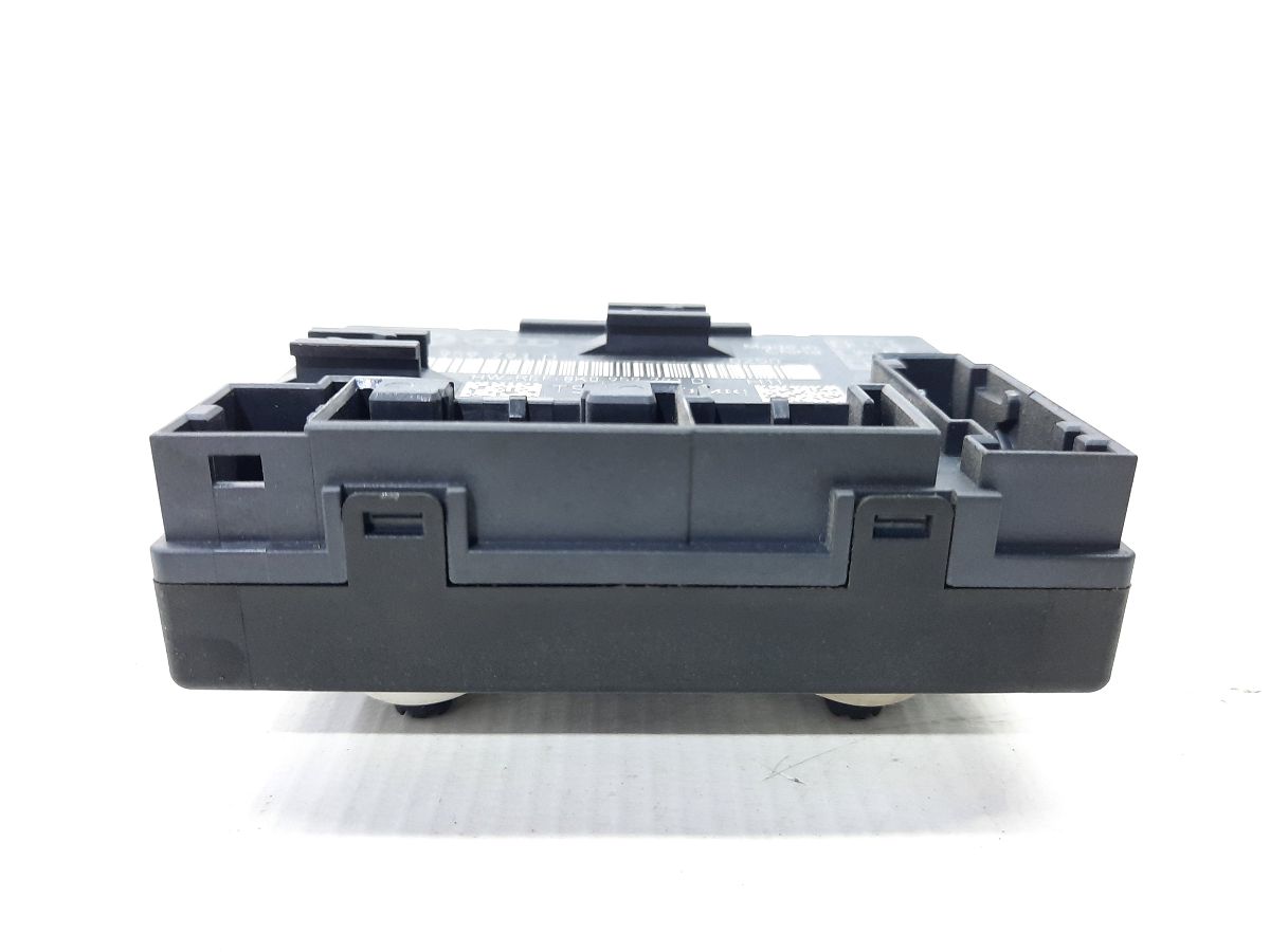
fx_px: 917
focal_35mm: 25
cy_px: 476
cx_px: 635
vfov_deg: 54.9
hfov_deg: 69.4
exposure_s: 1/50
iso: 320
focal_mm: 4.6
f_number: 2
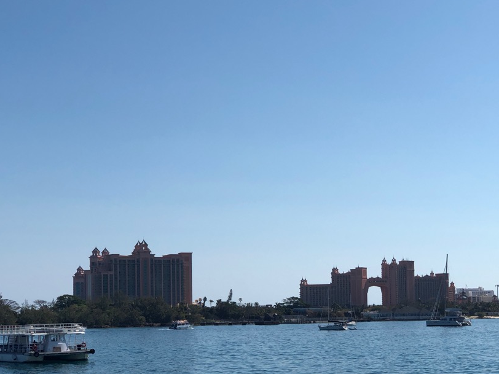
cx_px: 322
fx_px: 1182
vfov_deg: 18.0
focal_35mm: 82
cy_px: 241
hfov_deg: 23.8
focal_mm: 6
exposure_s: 1/2857
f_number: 2.4
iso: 16
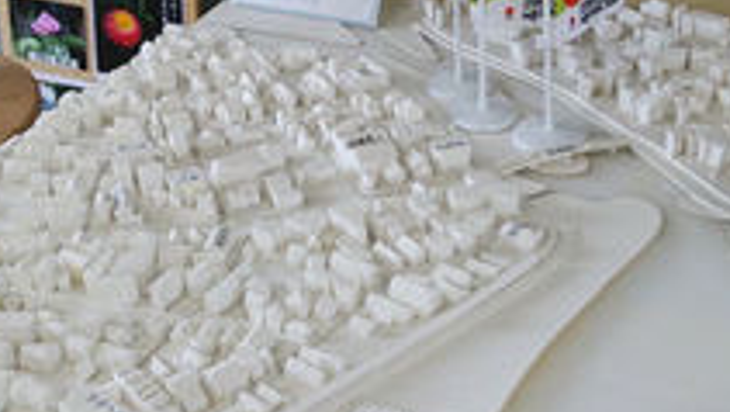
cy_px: 173
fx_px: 1201
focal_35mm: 62
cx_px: 308
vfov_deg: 19.4
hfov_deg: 33.7
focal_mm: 4.06
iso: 40
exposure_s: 1/121
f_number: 1.94
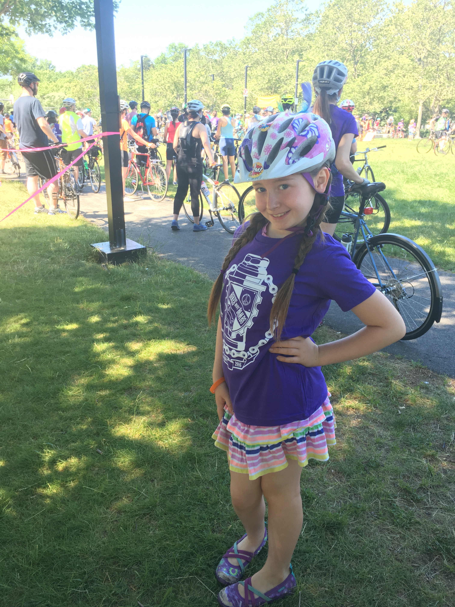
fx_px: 508
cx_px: 228
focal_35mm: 29
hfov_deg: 48.2
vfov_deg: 61.7
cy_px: 304
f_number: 2.2
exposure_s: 1/120
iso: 32
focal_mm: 4.15
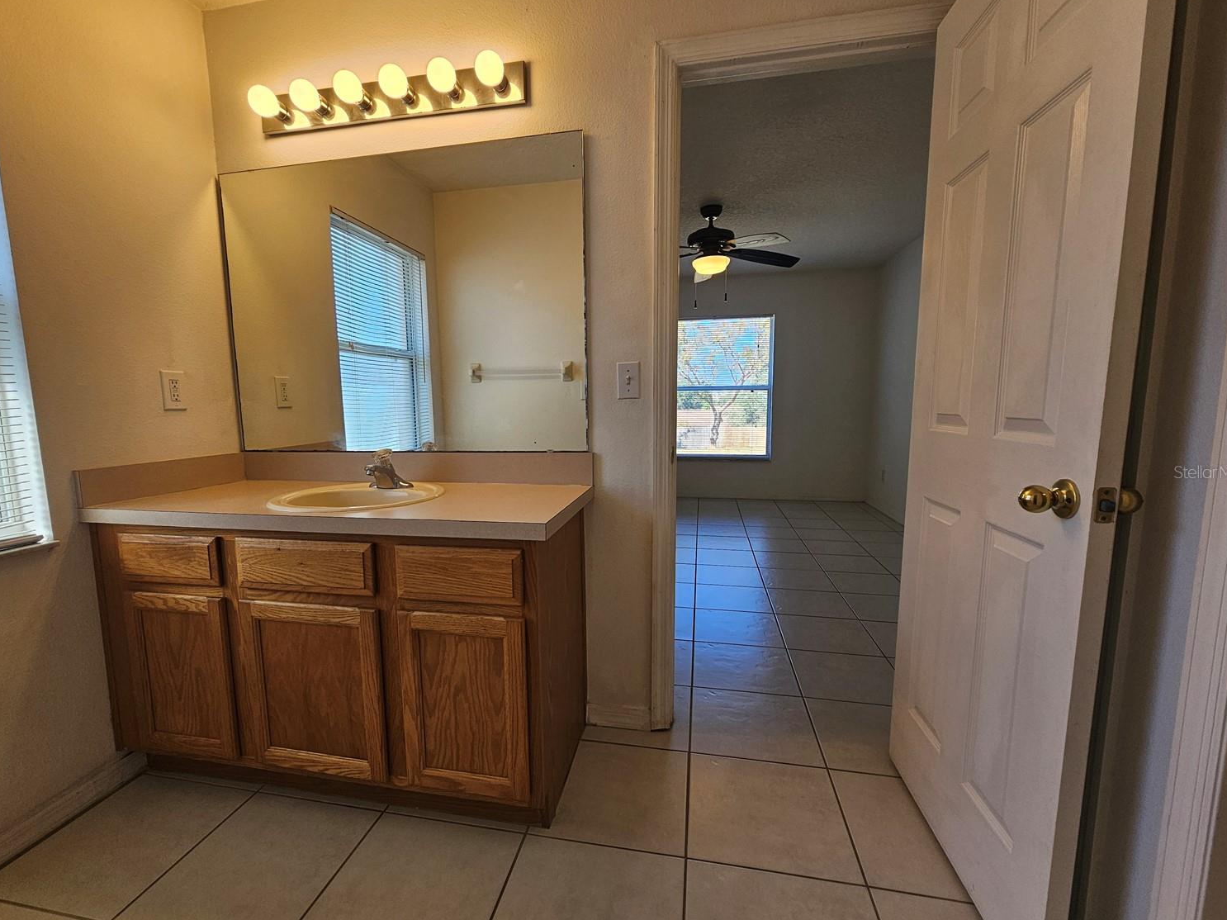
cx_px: 591
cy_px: 472
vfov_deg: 85.6
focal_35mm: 14
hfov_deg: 102.0
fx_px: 496
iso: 50
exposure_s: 1/120
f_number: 2.2
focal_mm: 2.2
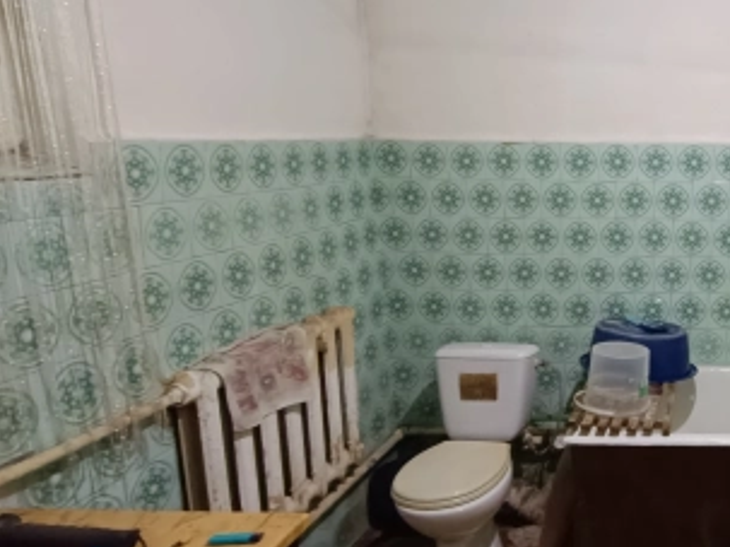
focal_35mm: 33
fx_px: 696
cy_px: 253
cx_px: 711
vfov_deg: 42.9
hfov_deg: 47.2
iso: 828
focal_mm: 1.66
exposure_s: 1/25
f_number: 2.2
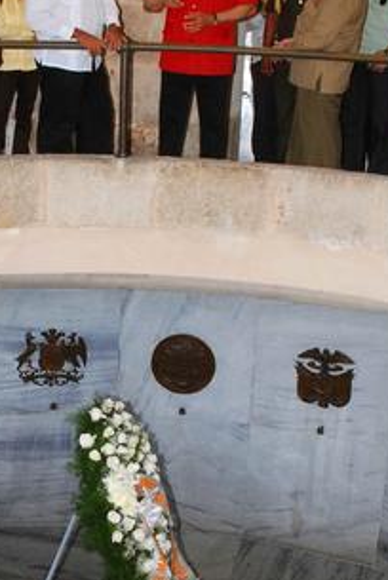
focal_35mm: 65
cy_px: 281
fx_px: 1048
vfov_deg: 30.9
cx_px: 97
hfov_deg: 20.8
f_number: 10
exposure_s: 1/200
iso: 800
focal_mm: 22
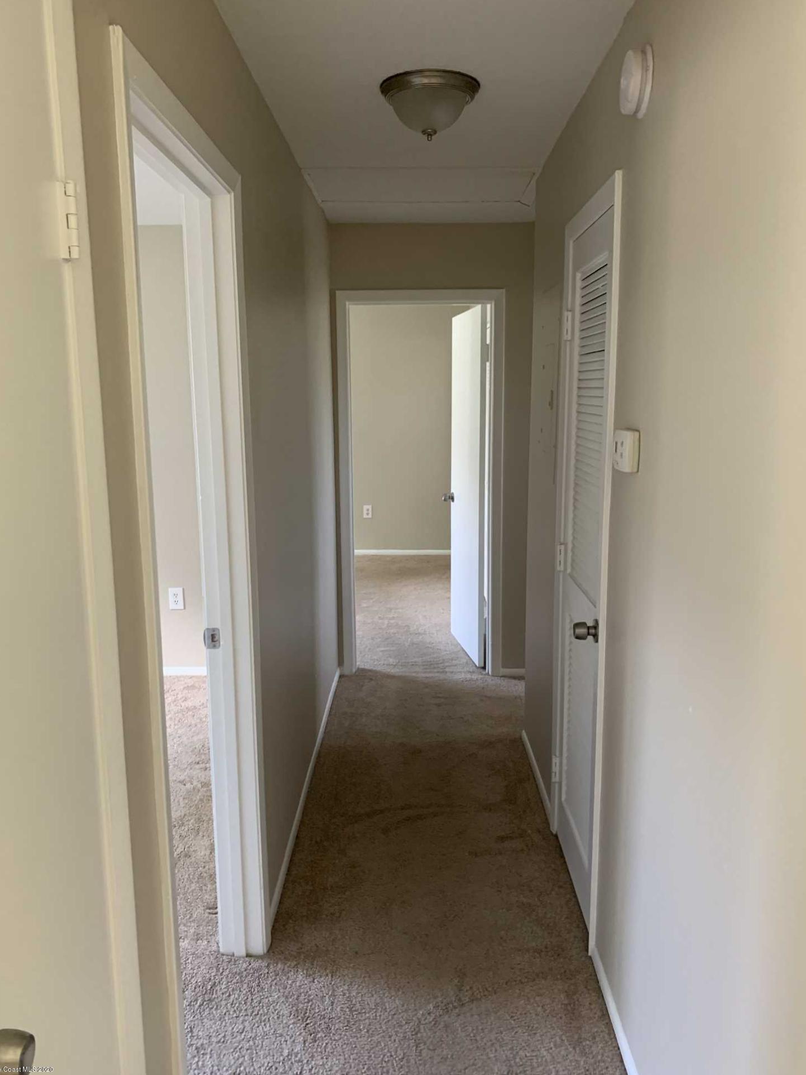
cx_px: 397
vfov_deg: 65.3
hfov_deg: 51.3
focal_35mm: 27
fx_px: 838
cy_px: 546
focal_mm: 4.25
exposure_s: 1/60
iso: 320
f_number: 1.8
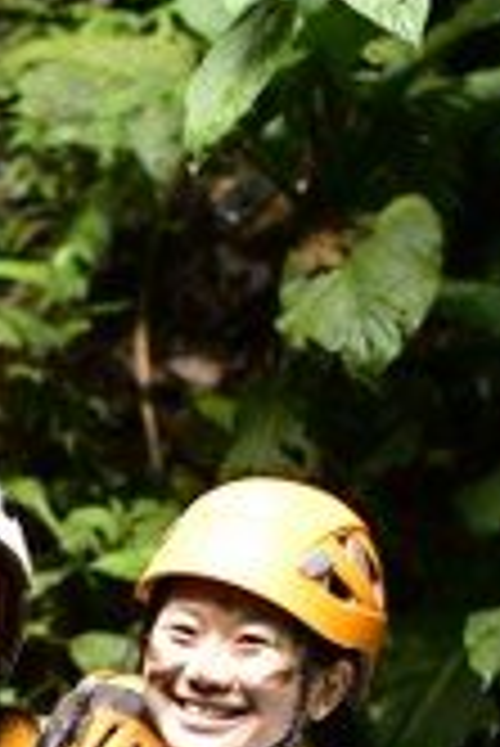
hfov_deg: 4.7
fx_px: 6008
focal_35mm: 289
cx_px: -122
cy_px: 882
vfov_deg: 7.1
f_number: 1.8
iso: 140
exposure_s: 1/80
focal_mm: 50
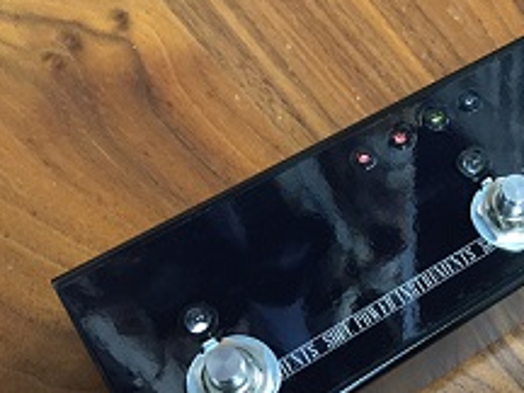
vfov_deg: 25.7
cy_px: 203
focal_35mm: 57
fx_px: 863
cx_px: 508
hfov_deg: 31.5
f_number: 2.2
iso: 250
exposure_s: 1/24
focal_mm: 4.15
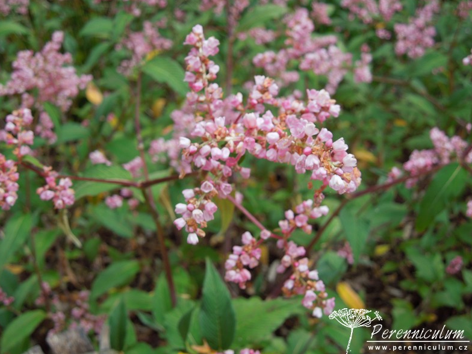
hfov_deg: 38.9
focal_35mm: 49
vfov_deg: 29.7
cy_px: 179
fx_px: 668
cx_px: 235
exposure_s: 1/400
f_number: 4
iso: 100
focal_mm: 8.7
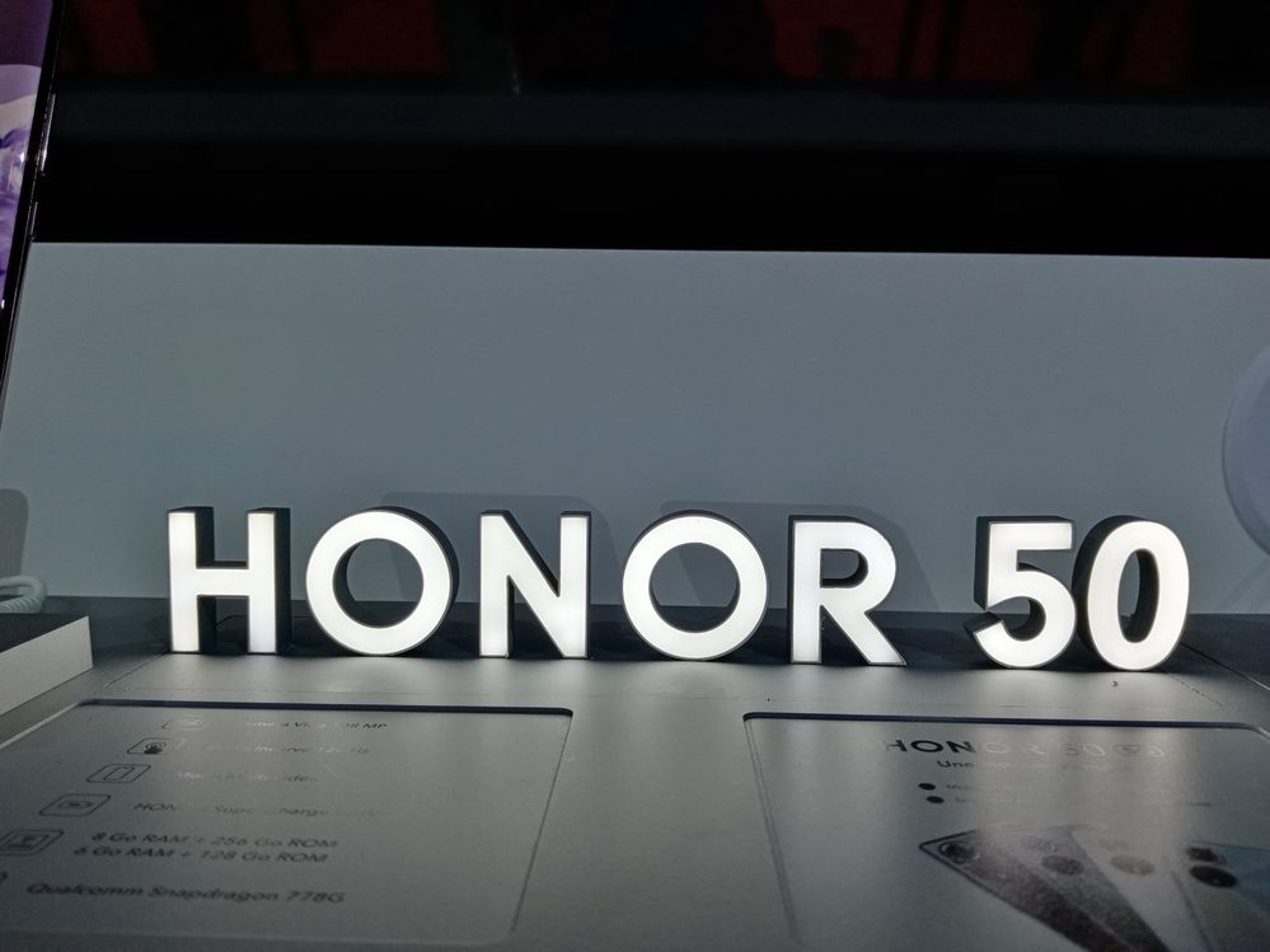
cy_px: 476
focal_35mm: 26
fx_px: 954
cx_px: 635
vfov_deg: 53.1
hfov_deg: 67.3
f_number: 1.8
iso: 104
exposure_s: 1/157
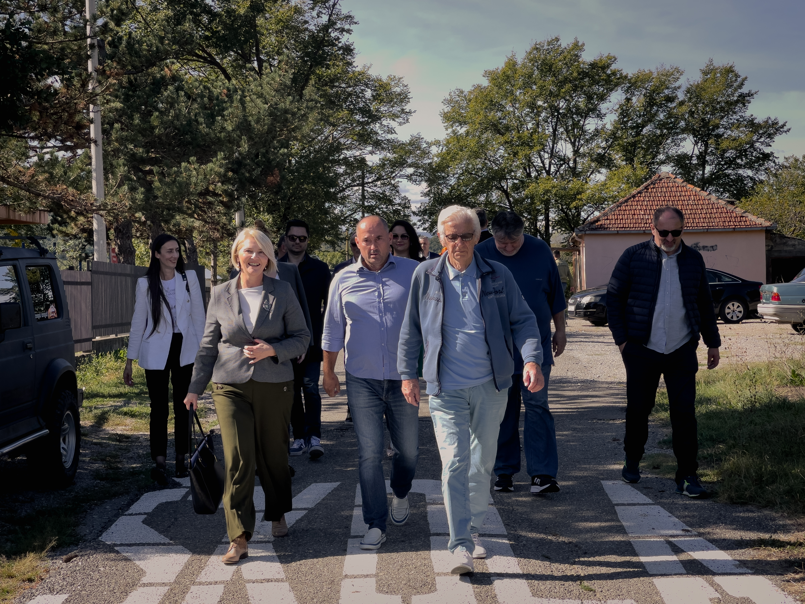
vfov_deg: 22.9
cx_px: 402
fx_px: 1488
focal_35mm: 64
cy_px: 302
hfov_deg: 30.3
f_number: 2.2
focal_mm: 7.5
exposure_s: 1/680
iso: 32
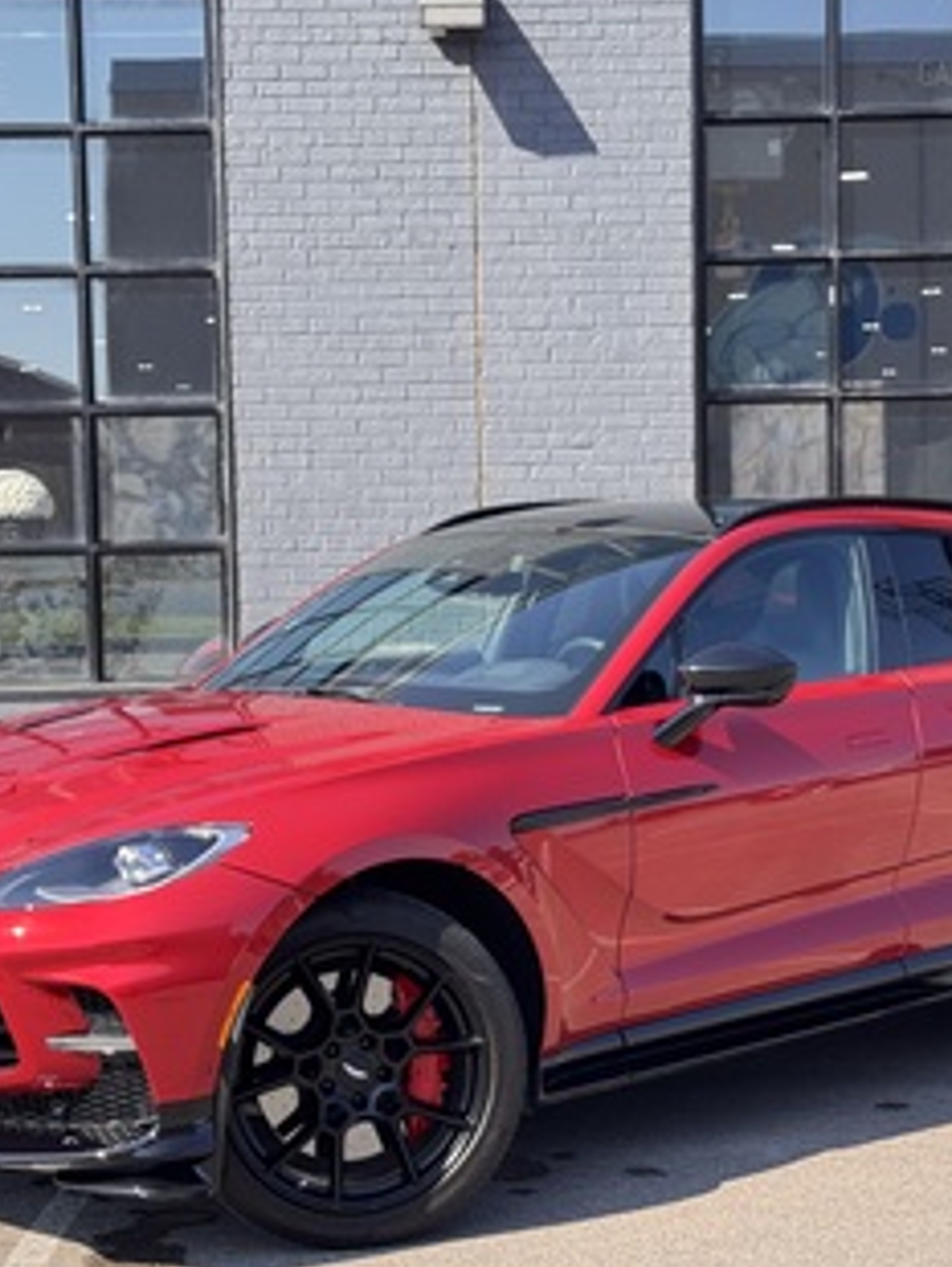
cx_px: 515
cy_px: 631
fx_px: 2380
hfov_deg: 22.6
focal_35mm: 65
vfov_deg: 29.8
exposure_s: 1/1339
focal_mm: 6.76
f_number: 1.78
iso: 64
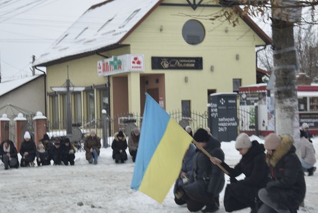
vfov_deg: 12.9
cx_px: 159
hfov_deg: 19.1
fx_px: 943
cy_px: 121
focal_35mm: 107
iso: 100
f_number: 5.6
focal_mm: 55
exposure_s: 1/125
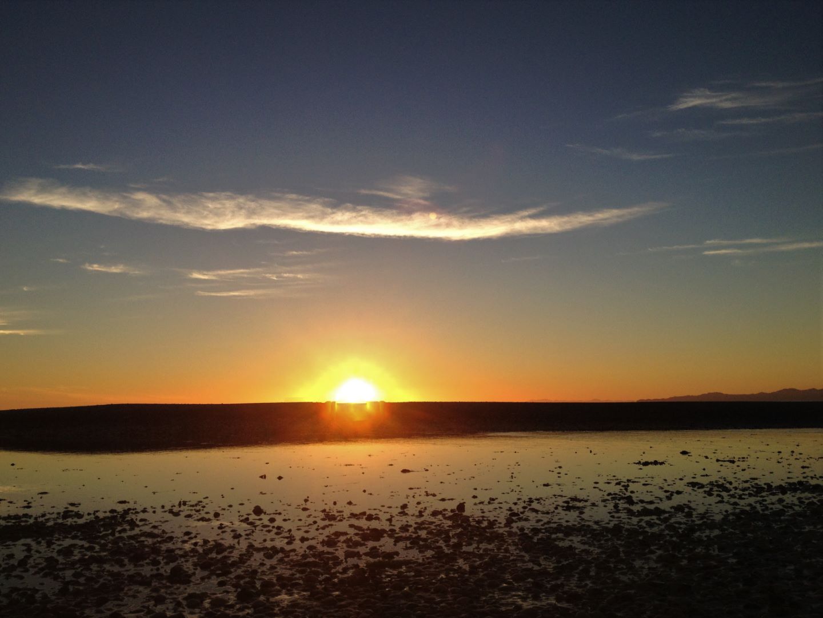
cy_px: 309
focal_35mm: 35
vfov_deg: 40.7
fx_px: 832
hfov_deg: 52.6
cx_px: 412
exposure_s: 1/1577
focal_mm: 4.28
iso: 50
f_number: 2.4
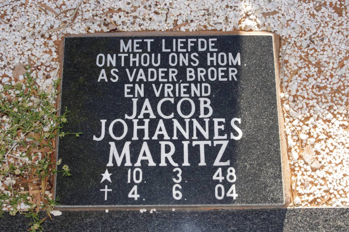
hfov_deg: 35.1
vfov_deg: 23.7
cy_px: 116
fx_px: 552
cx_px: 174
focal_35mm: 57
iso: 200
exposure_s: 1/60
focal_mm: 37.5
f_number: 11
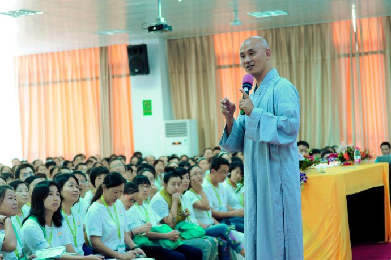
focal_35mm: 75
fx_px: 813
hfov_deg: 27.0
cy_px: 130
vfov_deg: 18.1
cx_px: 196
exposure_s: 1/200
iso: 2500
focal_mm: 50
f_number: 2.5
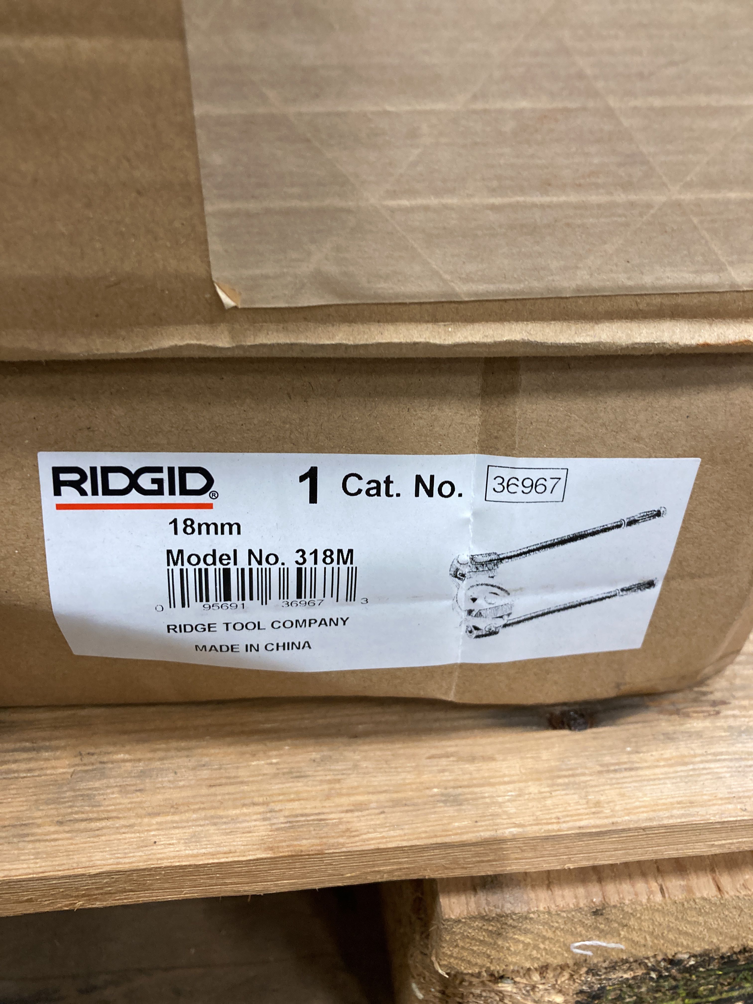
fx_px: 812
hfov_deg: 49.7
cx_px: 376
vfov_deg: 63.4
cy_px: 502
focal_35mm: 28
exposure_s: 1/60
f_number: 1.8
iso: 160
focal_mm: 3.99
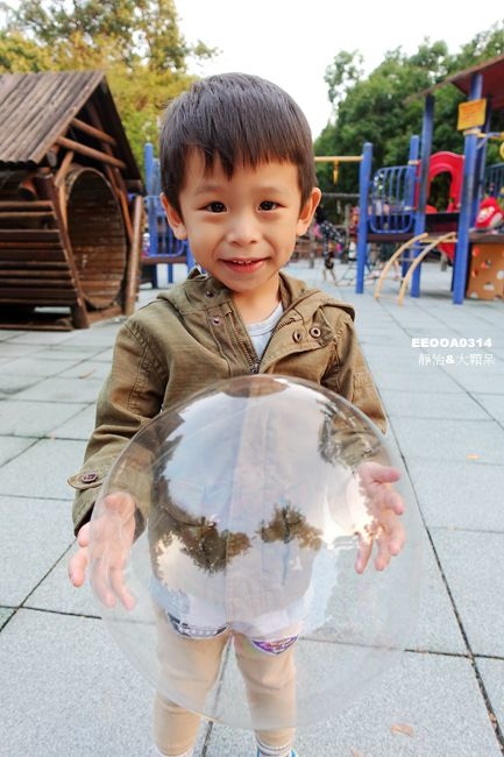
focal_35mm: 24
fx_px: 504
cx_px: 252
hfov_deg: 53.1
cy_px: 378
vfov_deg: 73.8
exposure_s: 1/30
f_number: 2.5
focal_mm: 8.8
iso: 125
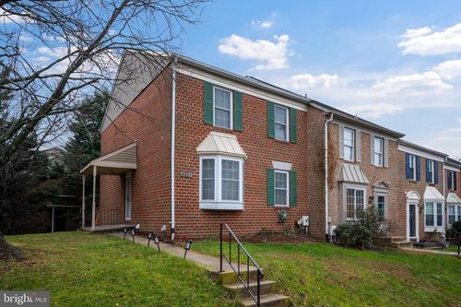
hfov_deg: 79.9
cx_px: 230
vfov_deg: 58.3
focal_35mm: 22
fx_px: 275
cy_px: 154
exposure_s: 1/30
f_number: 8
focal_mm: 21.5
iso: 125
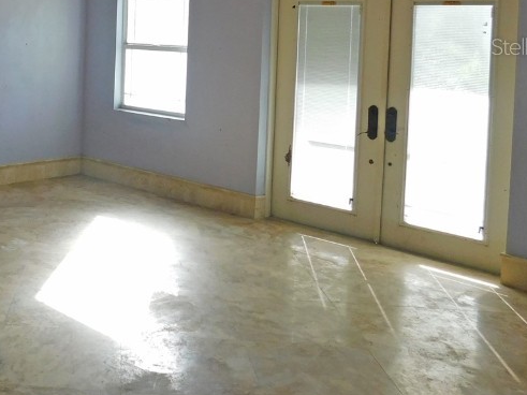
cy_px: 46
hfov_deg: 36.9
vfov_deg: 29.1
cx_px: 43
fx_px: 731
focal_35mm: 48
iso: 125
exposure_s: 1/160
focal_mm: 4
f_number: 3
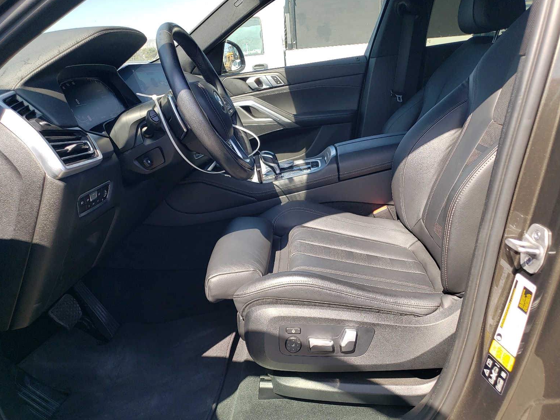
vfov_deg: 51.4
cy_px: 214
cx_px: 278
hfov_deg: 65.3
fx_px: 437
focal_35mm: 27
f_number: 1.5
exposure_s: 1/526
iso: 50
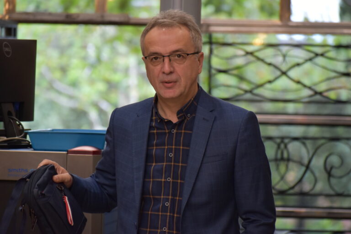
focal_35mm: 278
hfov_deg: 7.4
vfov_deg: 5.0
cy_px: 117
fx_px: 2705
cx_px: 176
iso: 800
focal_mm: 185
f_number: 5.3
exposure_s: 1/250
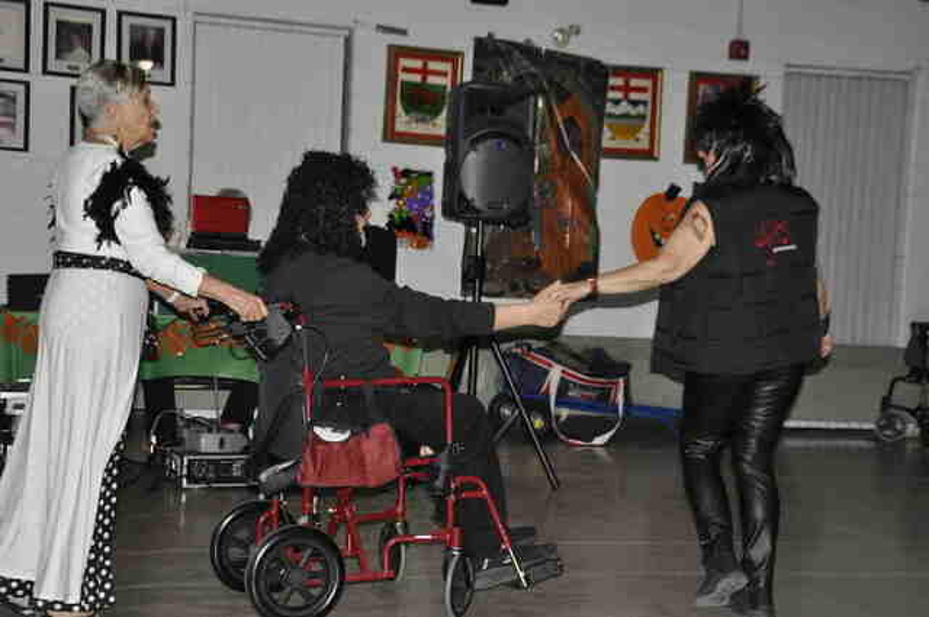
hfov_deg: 31.9
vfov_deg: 21.5
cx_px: 464
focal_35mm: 63
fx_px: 1624
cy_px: 308
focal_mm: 42
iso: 1250
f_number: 6.3
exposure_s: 1/60
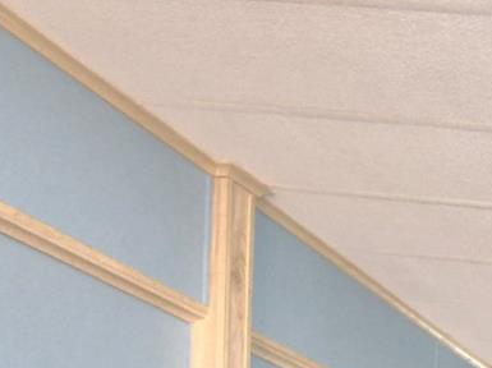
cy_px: 610
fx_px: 852
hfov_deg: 23.1
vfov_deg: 19.8
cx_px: 808
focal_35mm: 60
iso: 800
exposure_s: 1/30
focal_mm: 10
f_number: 4.5
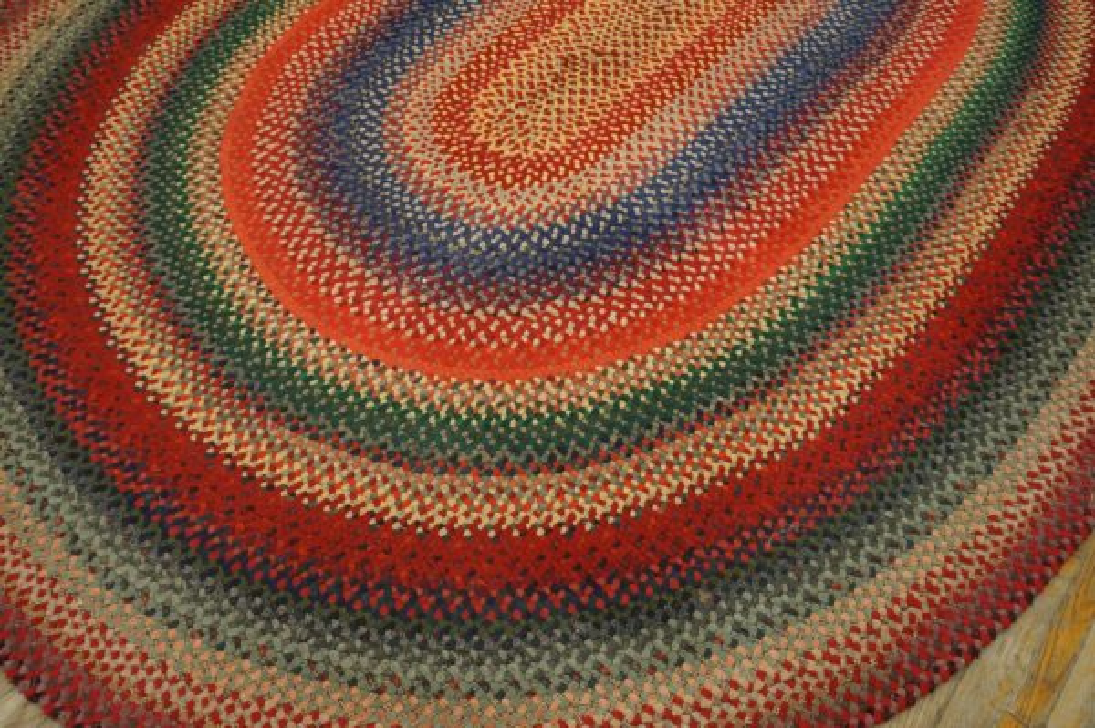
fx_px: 821
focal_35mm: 27
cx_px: 548
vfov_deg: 47.9
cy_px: 364
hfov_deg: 67.4
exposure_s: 1/60
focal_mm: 18
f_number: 4
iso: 800
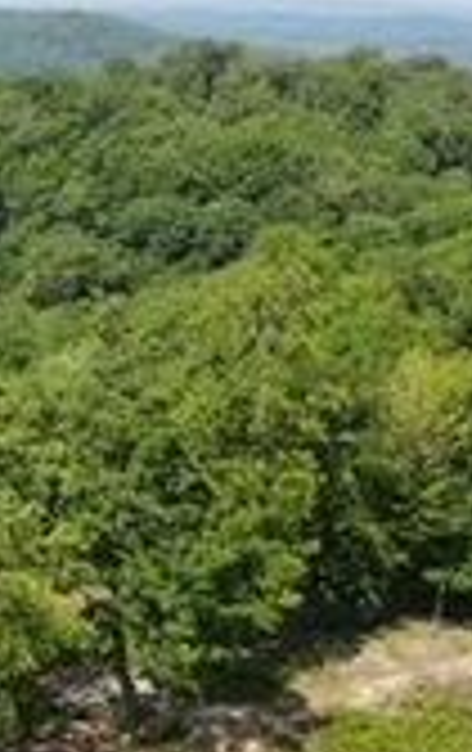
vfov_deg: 26.5
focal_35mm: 76
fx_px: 1558
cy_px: 619
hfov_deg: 13.4
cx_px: -607
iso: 100
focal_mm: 4.5
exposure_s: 1/622
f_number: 2.8
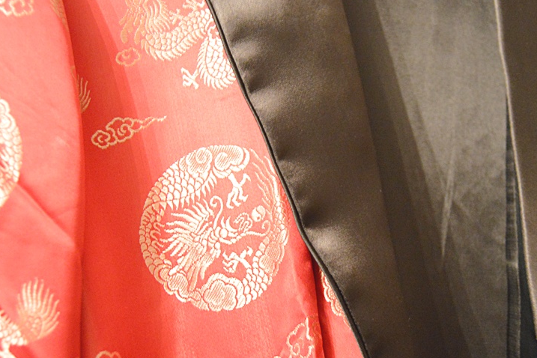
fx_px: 686
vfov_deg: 29.0
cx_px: 305
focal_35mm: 46
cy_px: 245
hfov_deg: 42.6
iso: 3200
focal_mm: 22
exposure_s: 1/13
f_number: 3.5
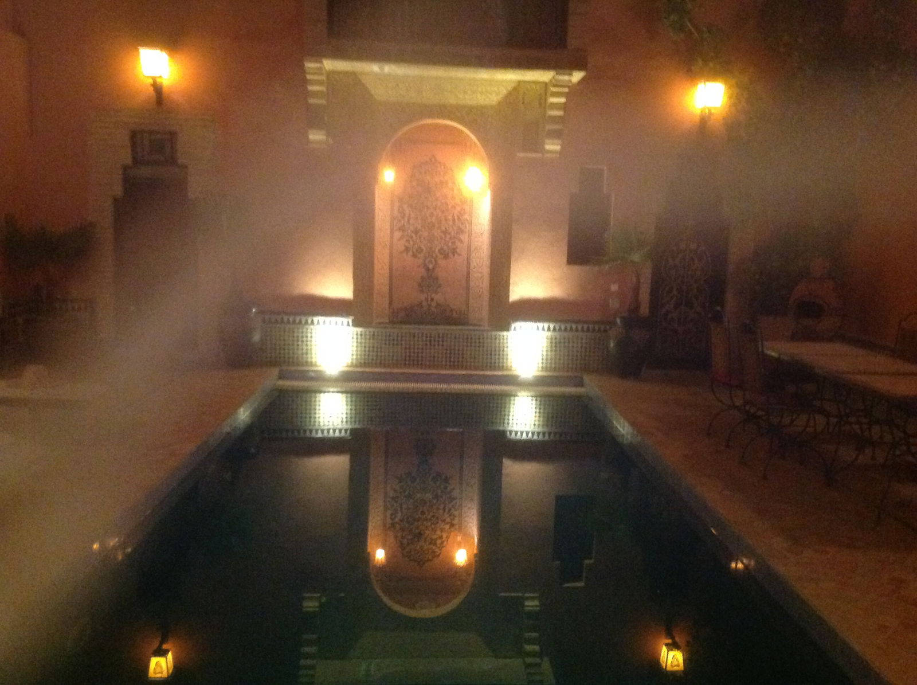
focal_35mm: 35
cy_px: 342
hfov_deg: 52.7
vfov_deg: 40.6
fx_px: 926
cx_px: 458
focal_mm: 4.28
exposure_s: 1/15
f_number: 2.4
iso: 800
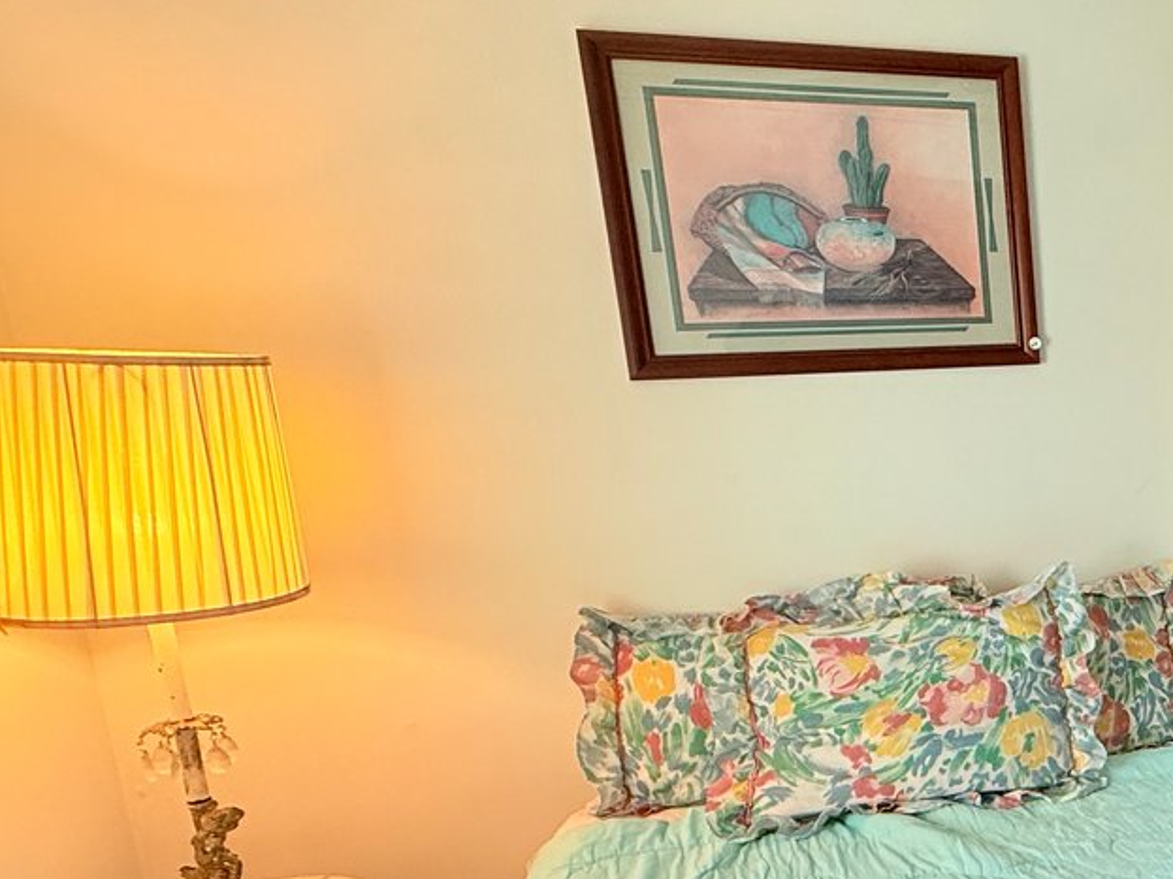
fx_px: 1152
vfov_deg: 41.4
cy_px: 558
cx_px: 1328
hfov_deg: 41.4
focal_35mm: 34
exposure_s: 1/120
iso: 160
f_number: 2.2
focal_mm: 2.22
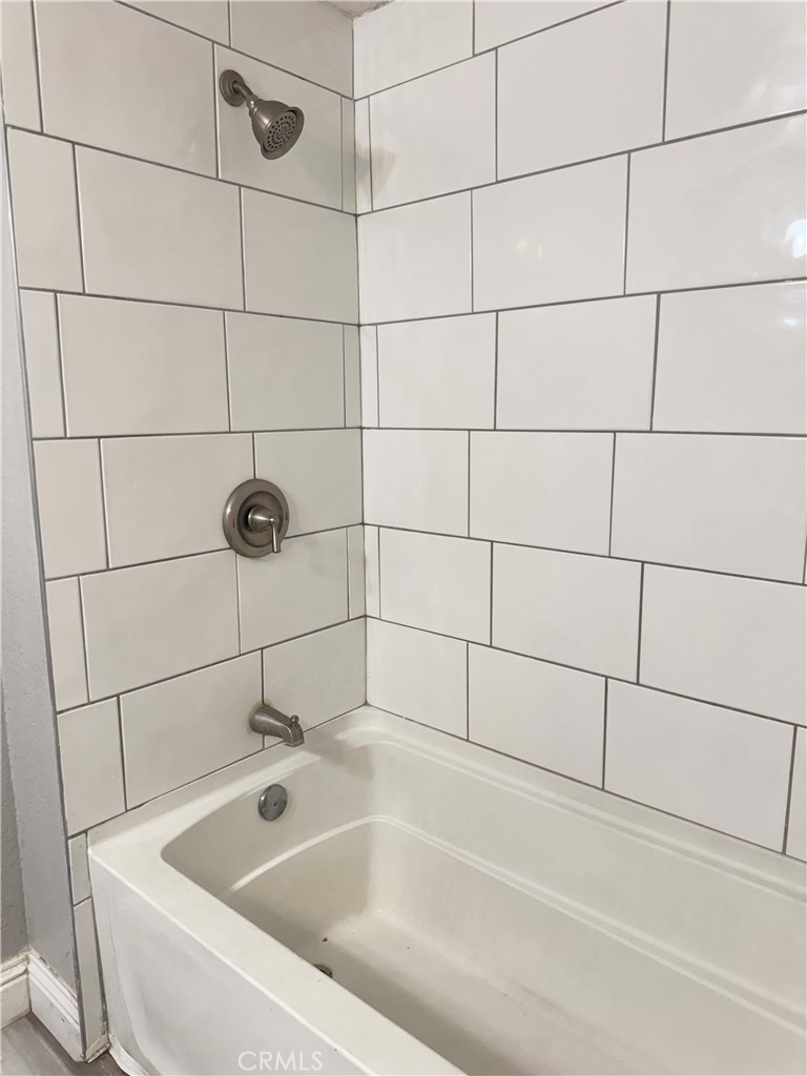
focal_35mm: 24
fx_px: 746
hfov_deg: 56.8
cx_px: 404
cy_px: 538
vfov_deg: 71.6
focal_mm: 6.76
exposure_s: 1/120
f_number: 1.78
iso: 200
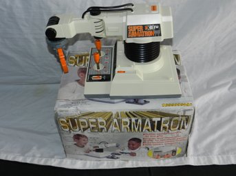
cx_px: 118
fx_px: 259
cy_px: 88
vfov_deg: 37.7
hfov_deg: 49.0
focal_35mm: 38
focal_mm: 6.7
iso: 200
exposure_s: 1/30
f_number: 4
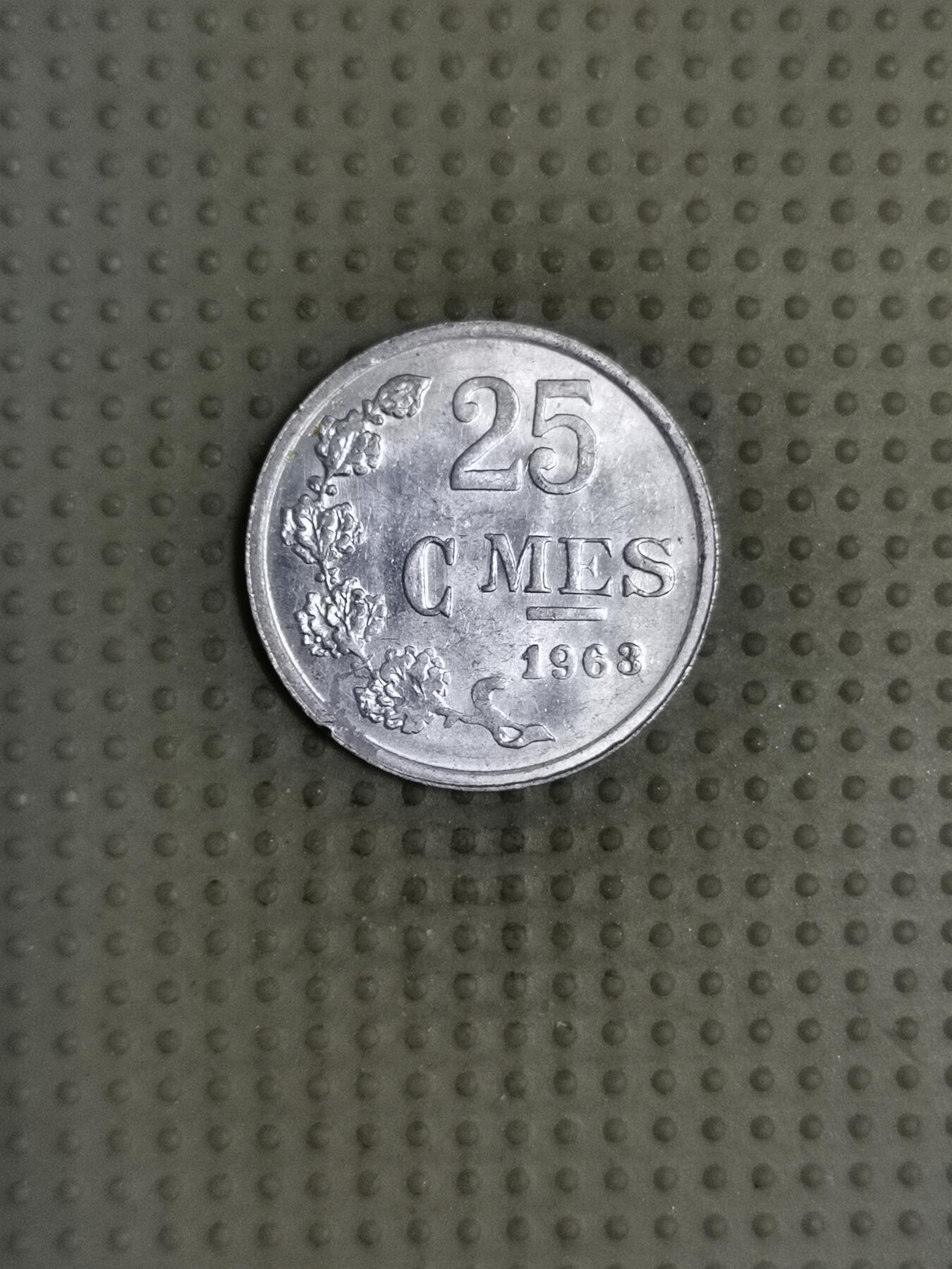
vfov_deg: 36.8
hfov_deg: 28.0
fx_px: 1907
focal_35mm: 52
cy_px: 634
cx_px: 476
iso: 250
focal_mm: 4.75
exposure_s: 1/36
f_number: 1.8
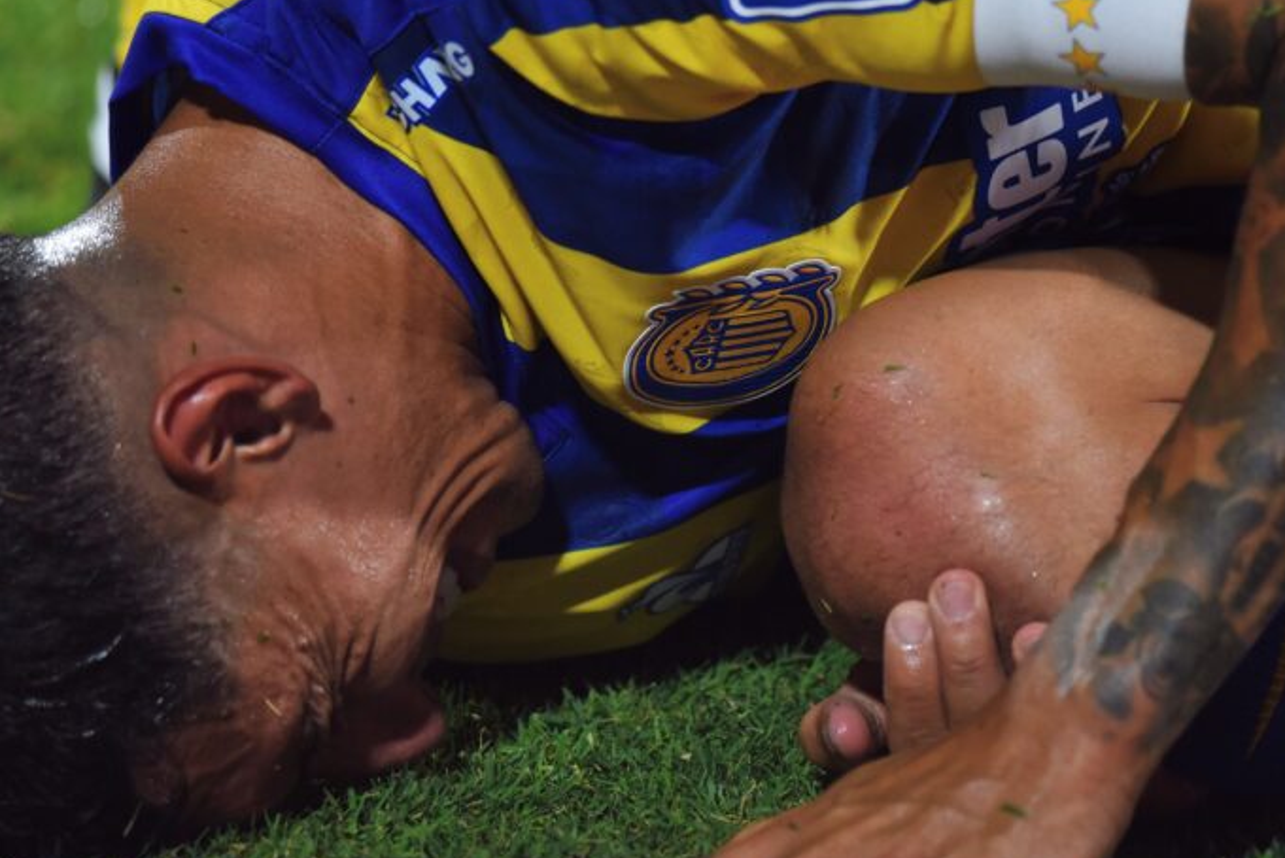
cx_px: 650
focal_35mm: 452
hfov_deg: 4.6
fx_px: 16140
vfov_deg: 3.0
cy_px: 261
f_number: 4
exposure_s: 1/1000
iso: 1250
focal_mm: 300
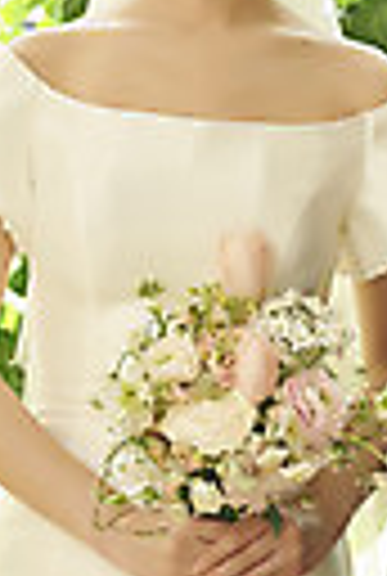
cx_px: 434
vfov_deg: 7.8
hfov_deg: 5.2
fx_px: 4250
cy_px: 252
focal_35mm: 265
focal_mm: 85
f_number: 2.8
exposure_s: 1/125
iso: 125
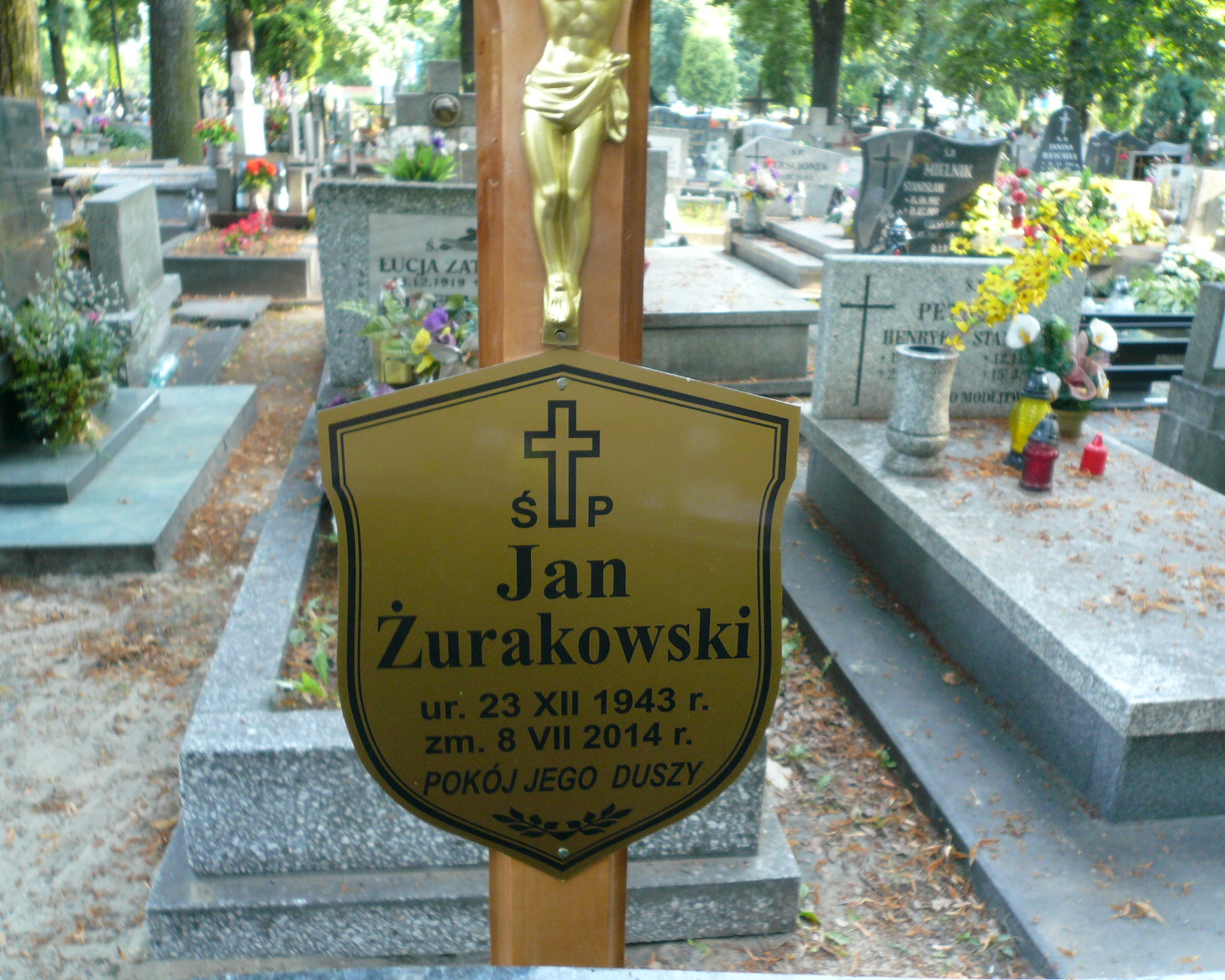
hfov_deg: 58.8
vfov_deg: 48.5
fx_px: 1088
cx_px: 613
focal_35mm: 30
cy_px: 487
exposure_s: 1/30
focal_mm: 4.6
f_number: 2.8
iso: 100
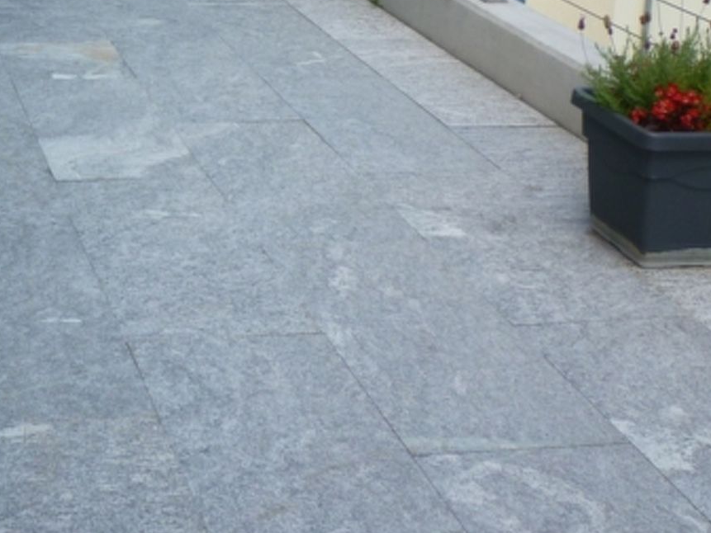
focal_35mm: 69
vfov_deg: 20.3
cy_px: -52
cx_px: 47
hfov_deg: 27.0
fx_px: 1417
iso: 80
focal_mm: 5.2
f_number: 3.3
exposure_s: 1/320
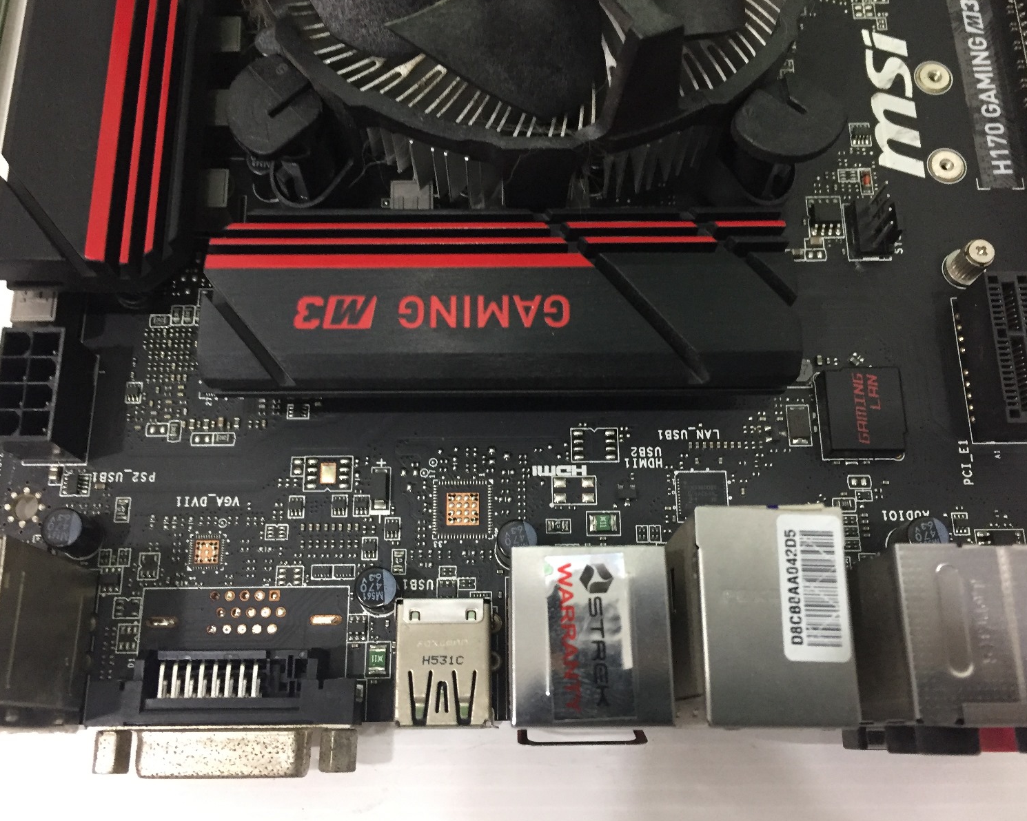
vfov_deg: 47.1
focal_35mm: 31
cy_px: 408
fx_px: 942
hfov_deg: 57.2
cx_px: 506
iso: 250
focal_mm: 4.15
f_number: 2.2
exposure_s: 1/33
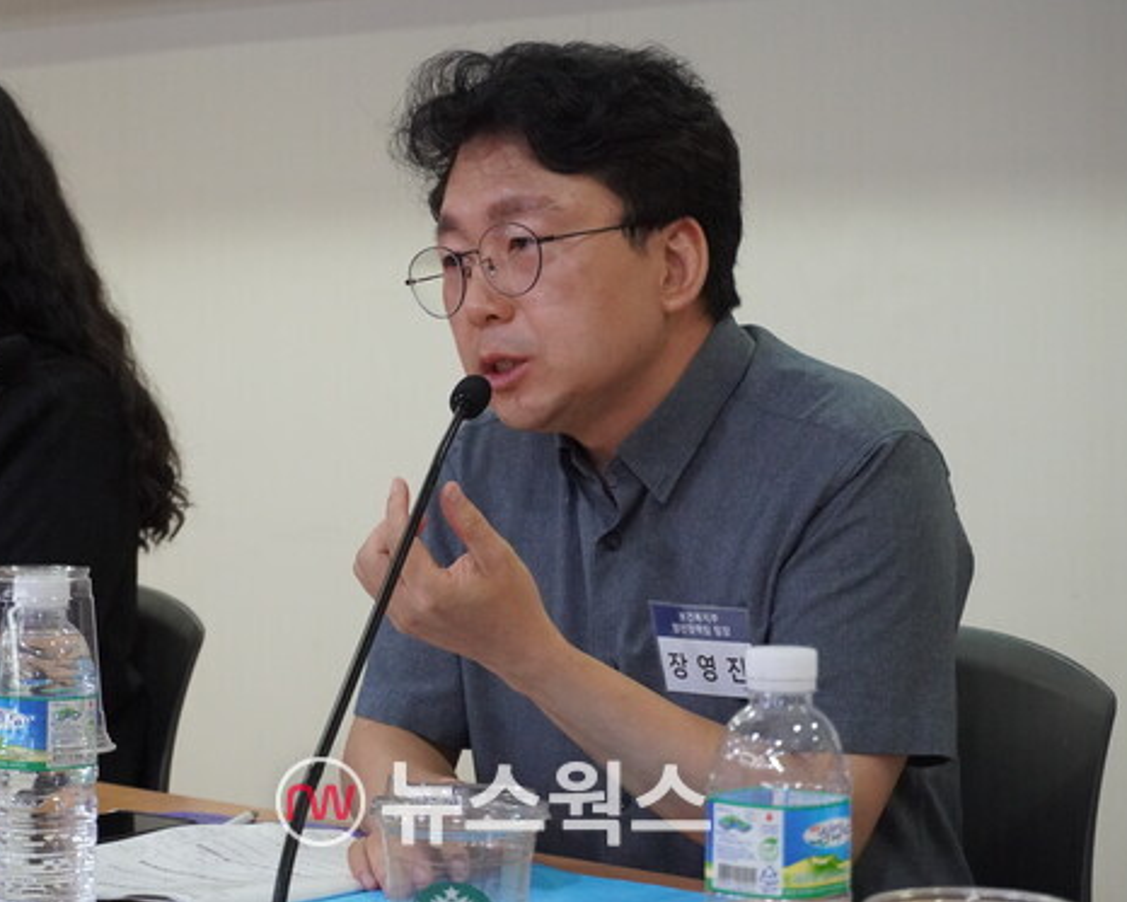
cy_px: 421
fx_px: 2902
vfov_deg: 17.7
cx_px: 457
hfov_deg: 21.9
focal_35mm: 87
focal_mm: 48
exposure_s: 1/160
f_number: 5.6
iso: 5000
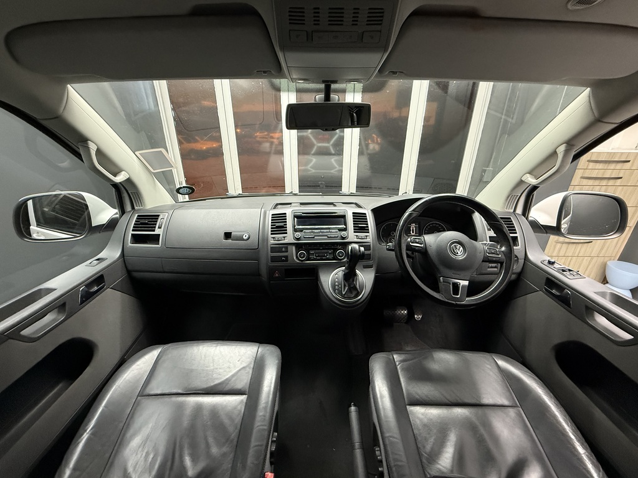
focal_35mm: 14
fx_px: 258
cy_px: 239
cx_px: 319
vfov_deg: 85.7
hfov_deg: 102.1
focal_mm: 2.22
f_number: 2.2
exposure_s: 1/48
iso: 640
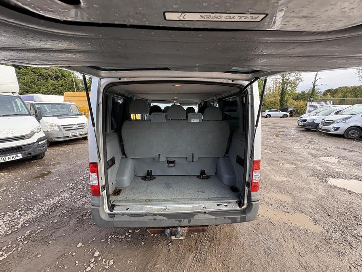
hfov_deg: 102.1
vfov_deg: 85.7
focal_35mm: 14
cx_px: 181
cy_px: 136
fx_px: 146
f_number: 2.2
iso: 64
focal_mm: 2.22
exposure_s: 1/137
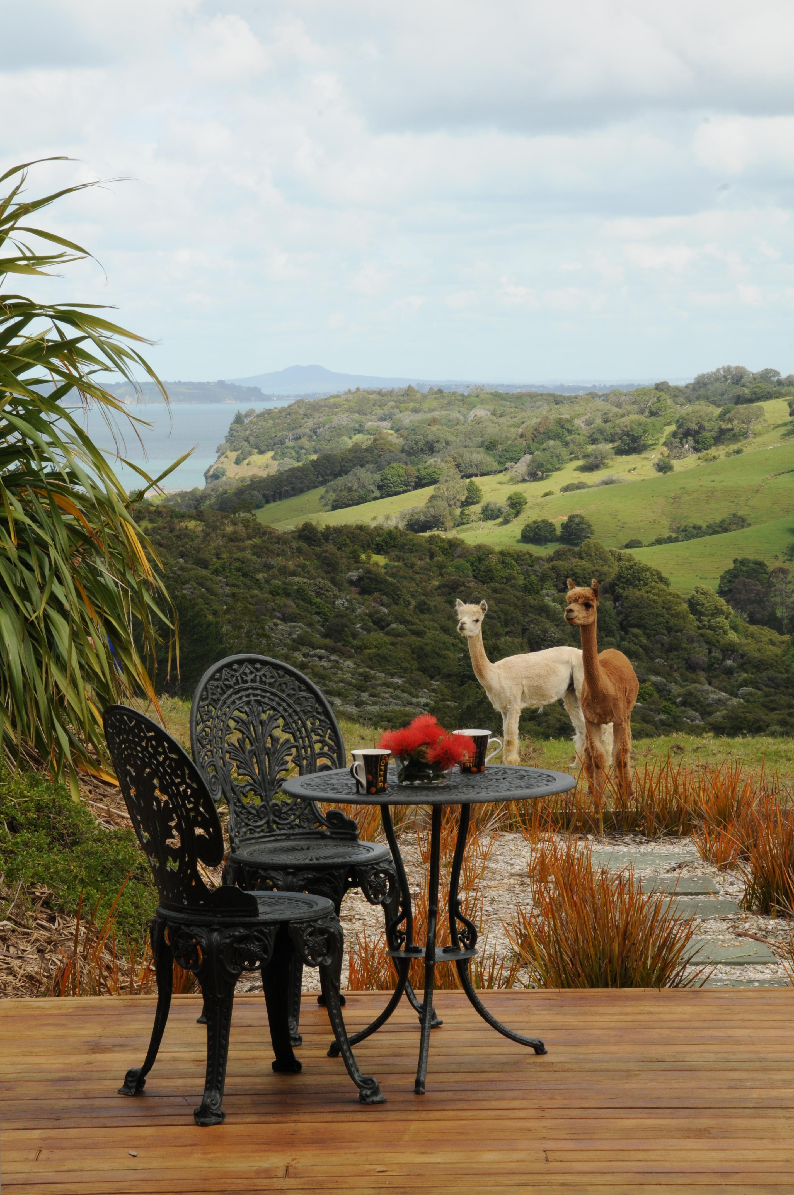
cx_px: 397
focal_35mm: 102
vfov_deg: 20.0
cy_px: 598
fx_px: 3383
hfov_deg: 13.4
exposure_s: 1/100
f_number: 20
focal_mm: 68
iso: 400
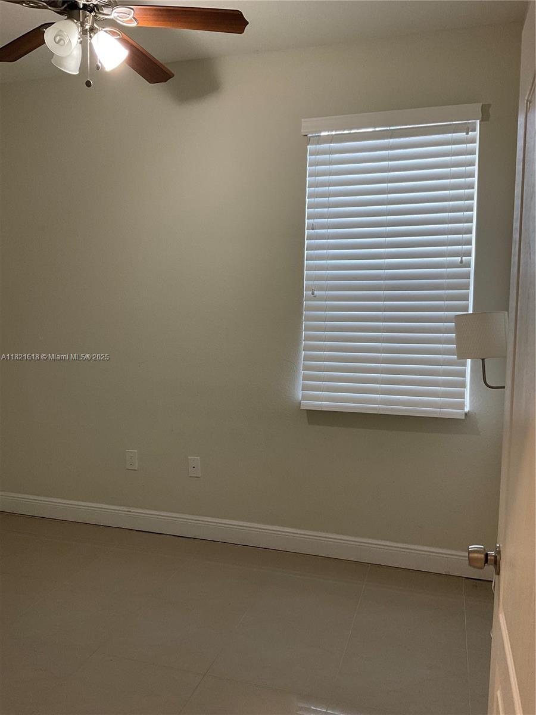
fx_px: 599
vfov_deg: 61.7
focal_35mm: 29
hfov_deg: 48.2
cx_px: 268
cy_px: 358
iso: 125
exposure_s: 1/60
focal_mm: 3
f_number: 1.8
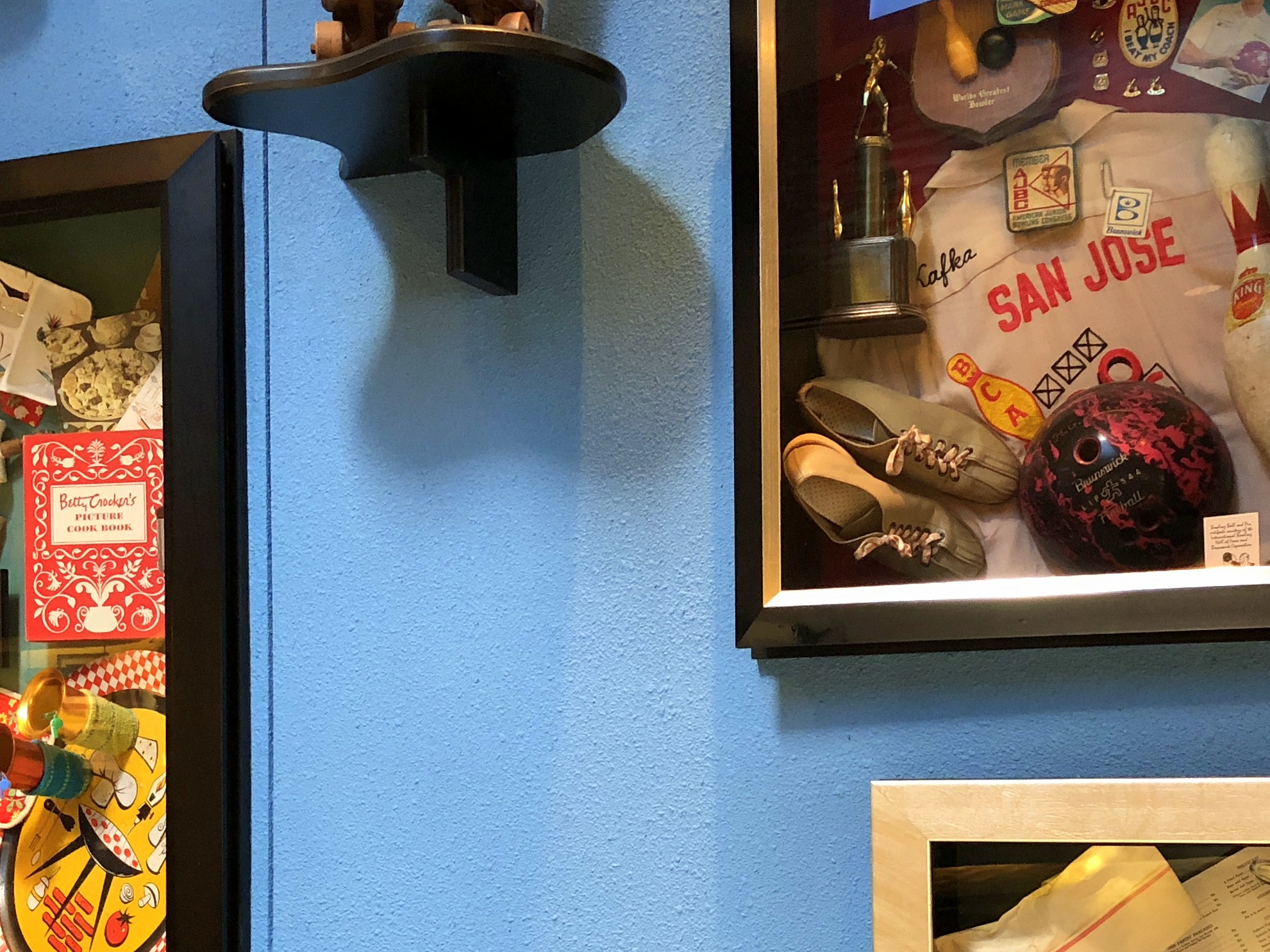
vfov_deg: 25.3
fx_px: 2091
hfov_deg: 33.8
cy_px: 733
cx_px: 671
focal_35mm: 57
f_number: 1.8
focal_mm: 3.99
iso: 100
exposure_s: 1/15
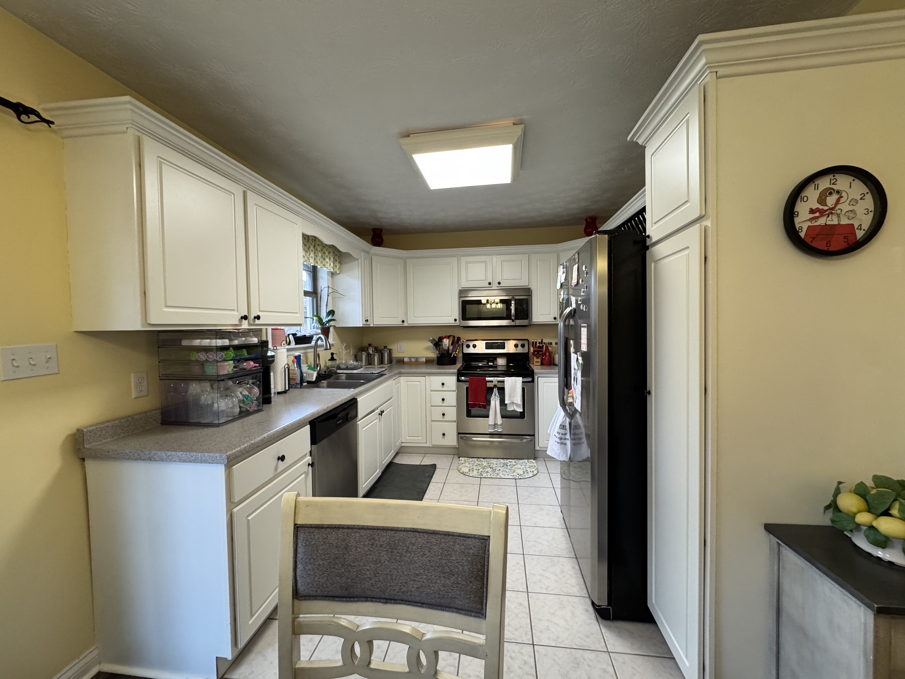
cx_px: 452
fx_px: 366
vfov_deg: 85.7
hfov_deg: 102.1
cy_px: 340
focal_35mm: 14
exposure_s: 1/60
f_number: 2.2
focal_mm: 2.22
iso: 250
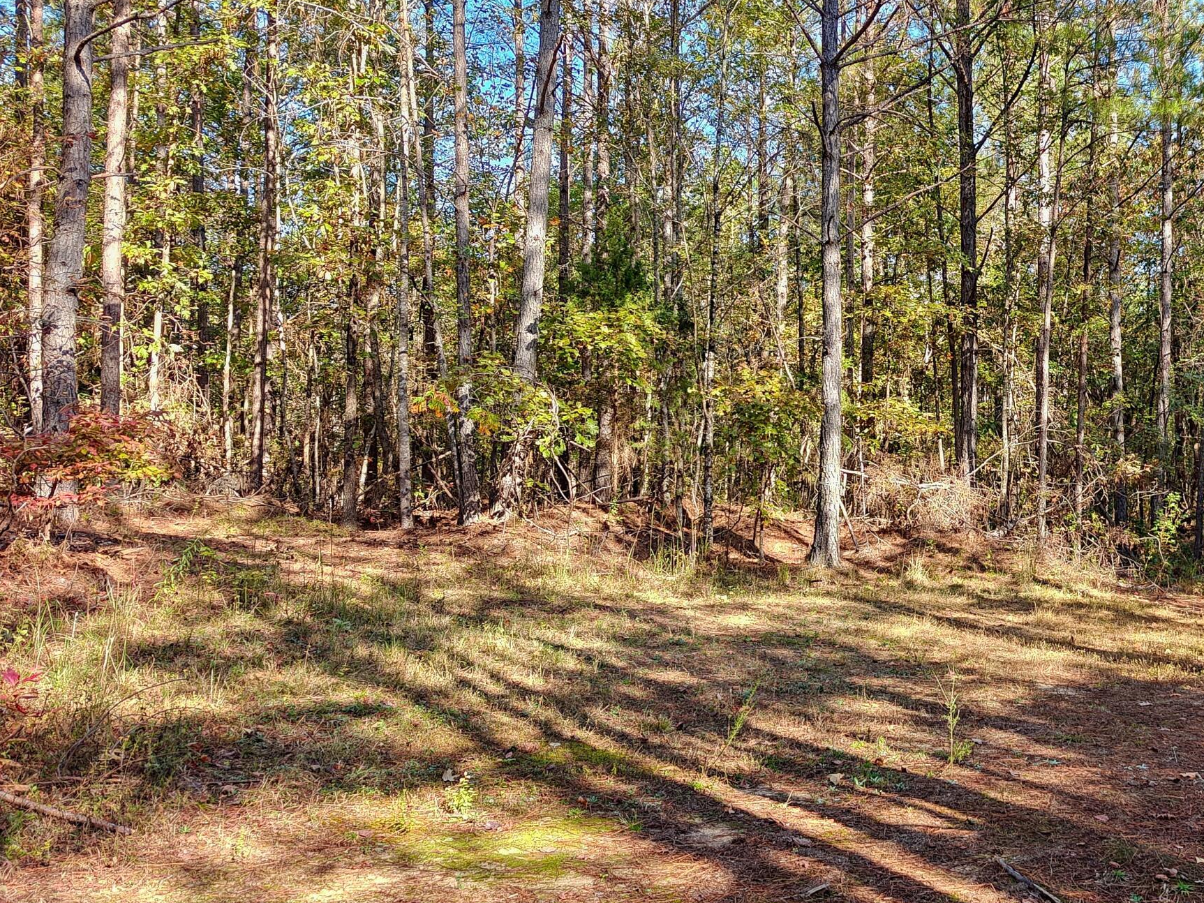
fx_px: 1391
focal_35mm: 40
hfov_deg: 44.2
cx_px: 986
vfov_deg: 36.0
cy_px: 426
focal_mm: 6.06
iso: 50
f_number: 1.6
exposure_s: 1/152
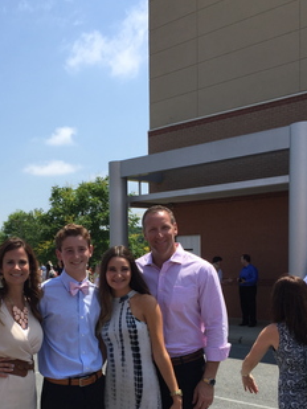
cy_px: 283
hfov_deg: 31.8
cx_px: 89
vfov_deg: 41.3
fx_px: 532
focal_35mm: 45
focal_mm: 4.15
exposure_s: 1/1980
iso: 32
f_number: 2.2
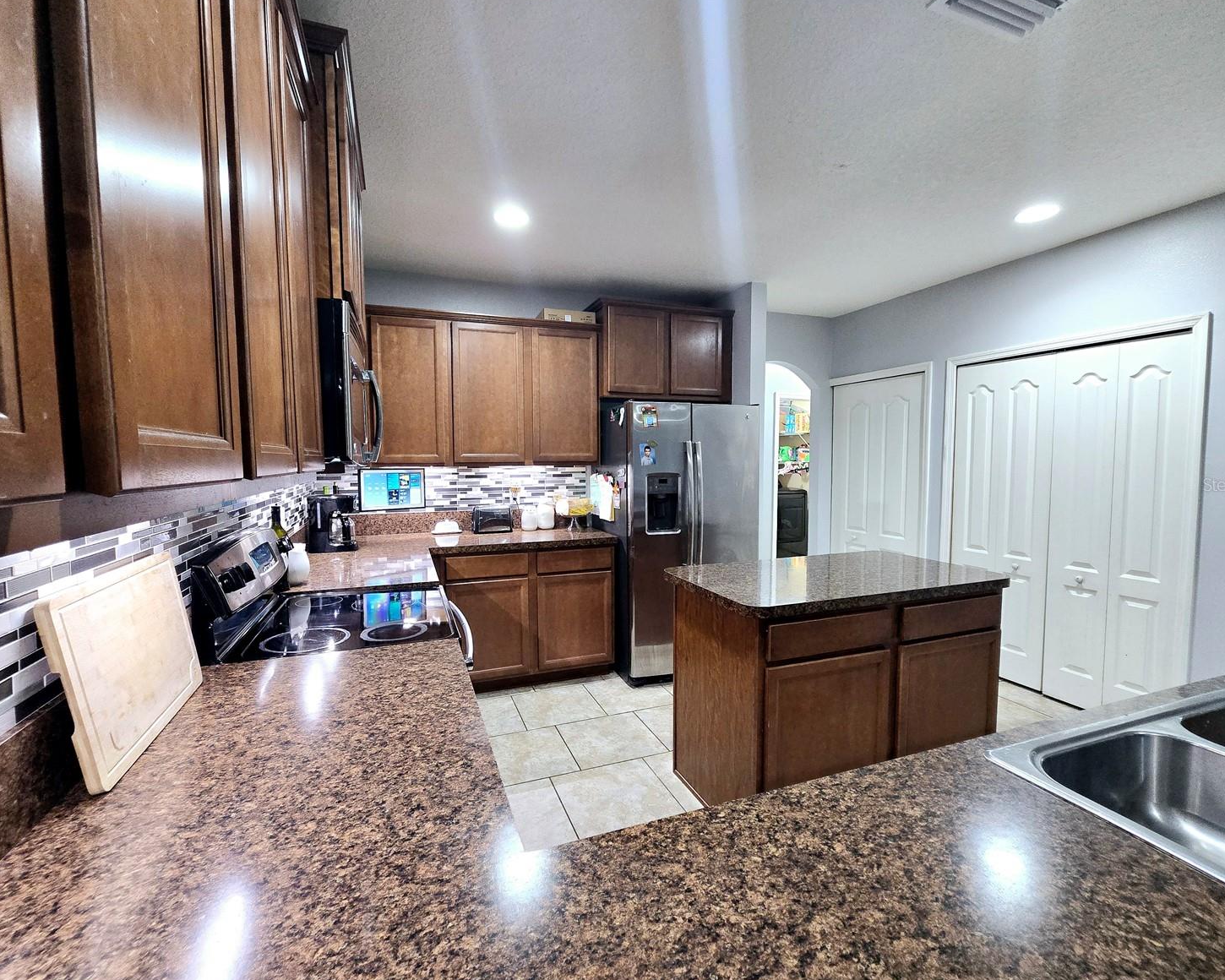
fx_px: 508
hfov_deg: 100.7
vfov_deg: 88.0
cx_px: 607
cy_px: 484
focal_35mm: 14
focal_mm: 2.2
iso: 320
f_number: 2.2
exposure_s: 1/60.2
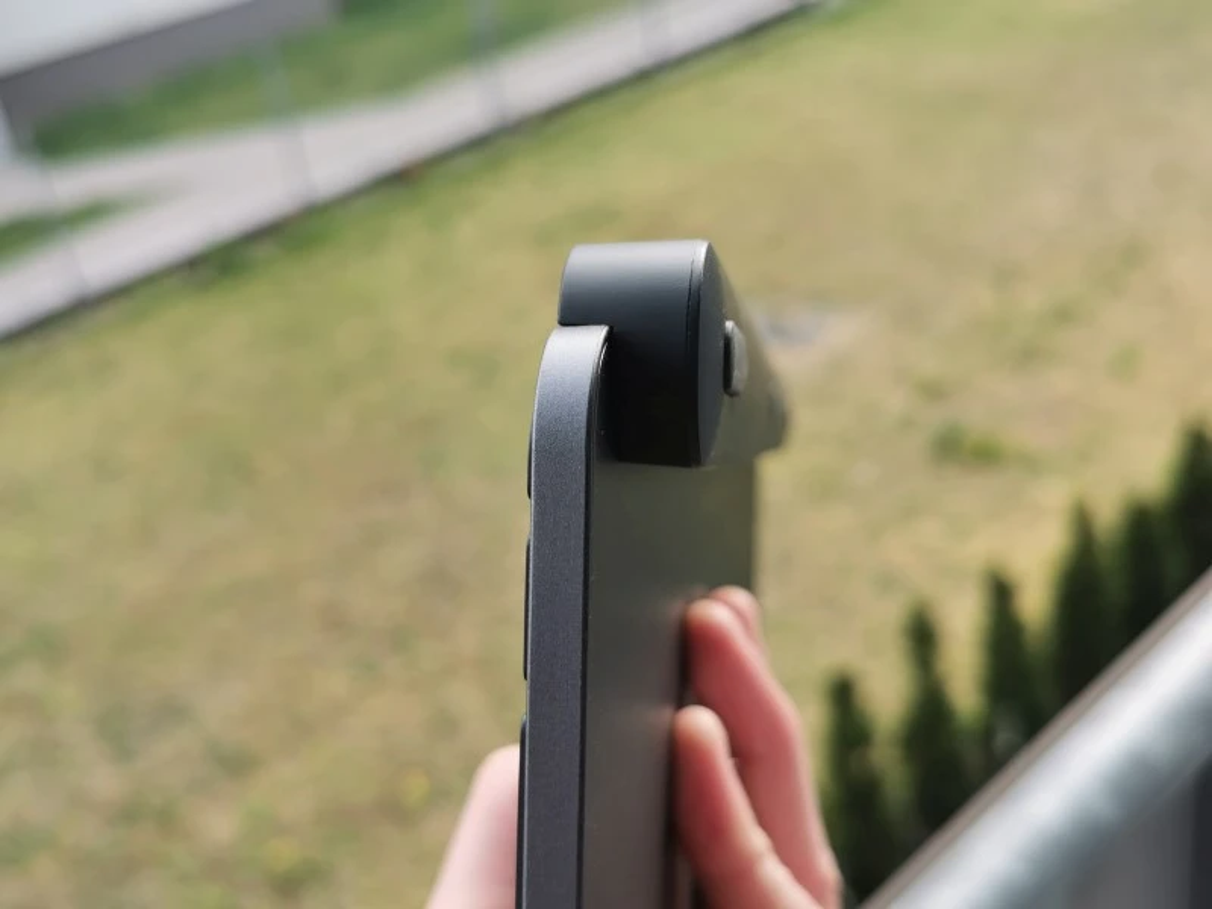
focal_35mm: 41
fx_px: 1436
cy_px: 454
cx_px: 606
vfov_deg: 35.1
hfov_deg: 45.8
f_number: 1.6
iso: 50
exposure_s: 1/718
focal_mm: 5.56
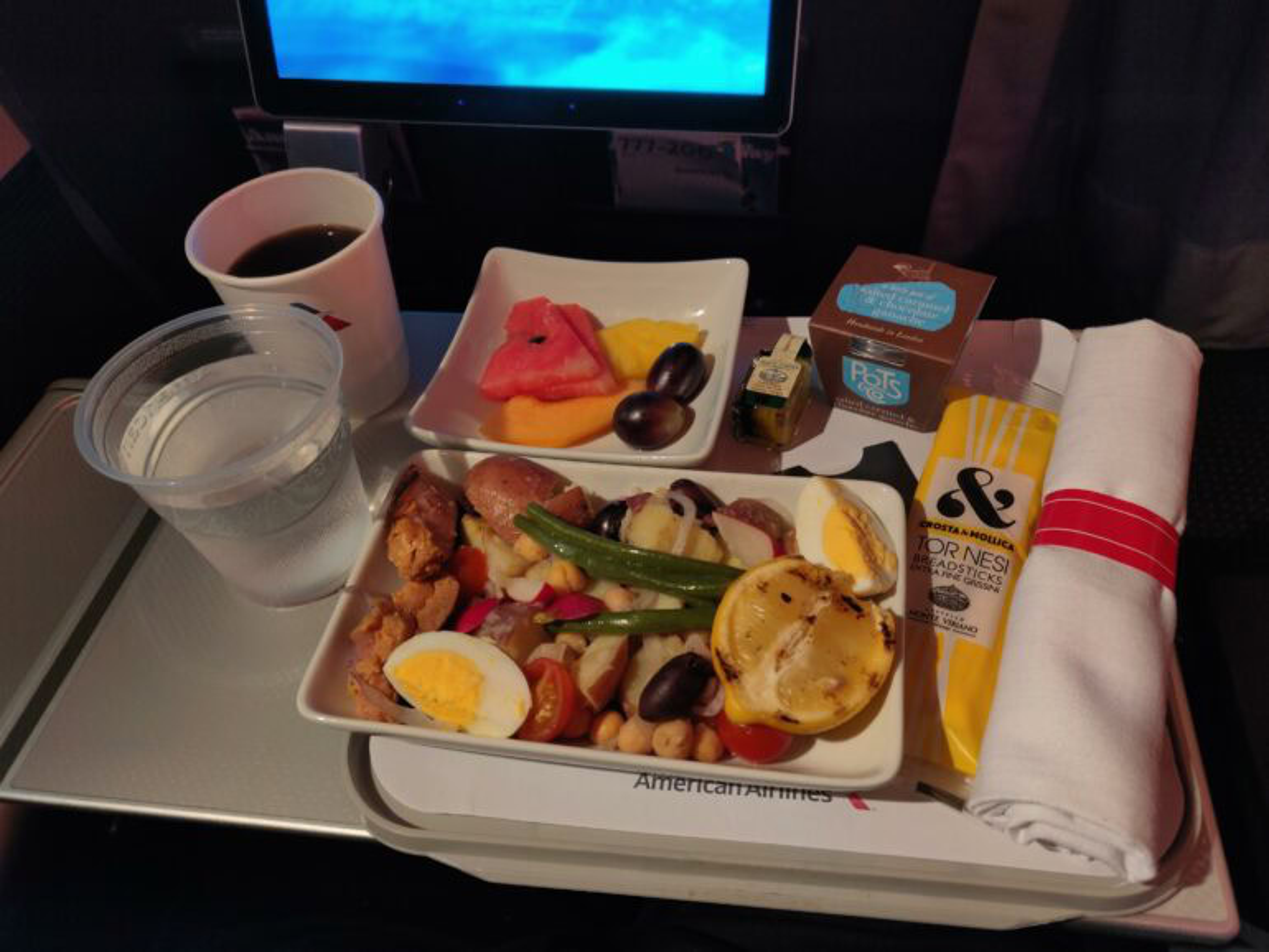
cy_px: 476
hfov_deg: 69.4
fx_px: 917
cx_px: 634
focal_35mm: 25
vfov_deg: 54.9
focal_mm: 4.2
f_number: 1.7
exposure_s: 1/33
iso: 320
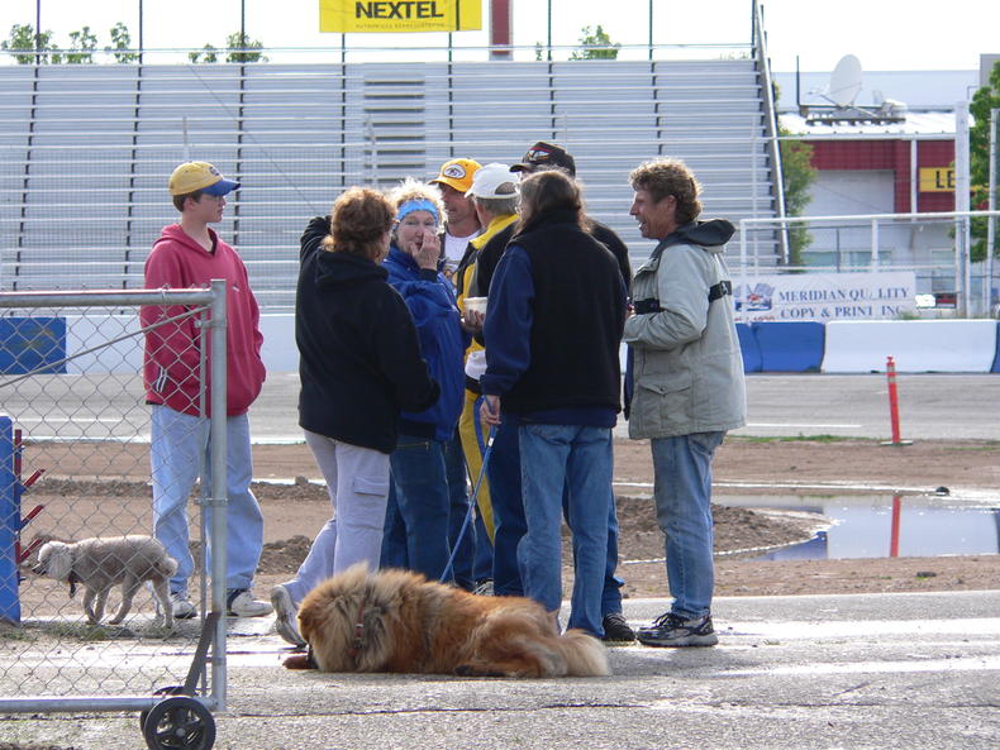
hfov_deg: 6.8
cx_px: 500
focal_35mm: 293
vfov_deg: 5.1
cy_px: 375
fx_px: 8467
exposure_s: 1/250
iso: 80
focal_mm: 48.8
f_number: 4
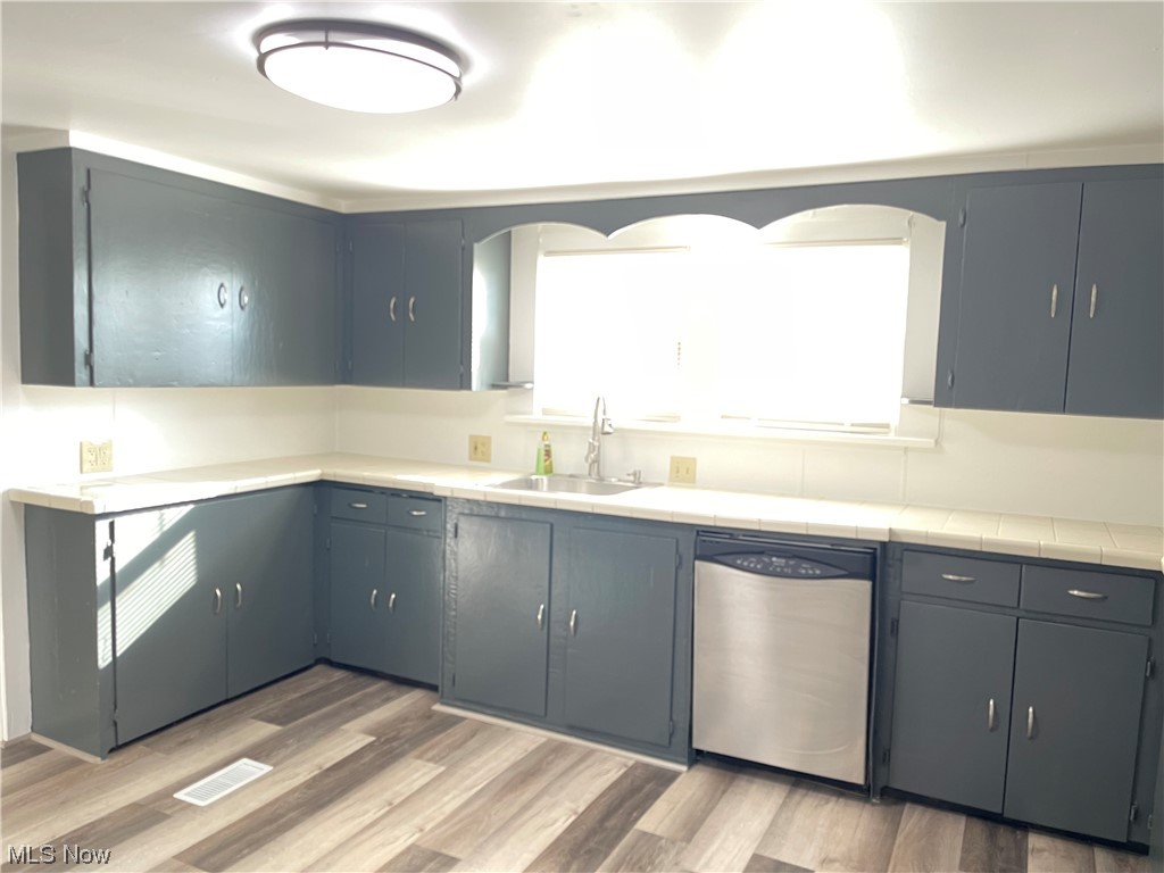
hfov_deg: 67.3
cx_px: 582
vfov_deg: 53.1
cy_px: 436
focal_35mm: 26
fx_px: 874
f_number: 1.6
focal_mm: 5.1
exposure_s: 1/60
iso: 320
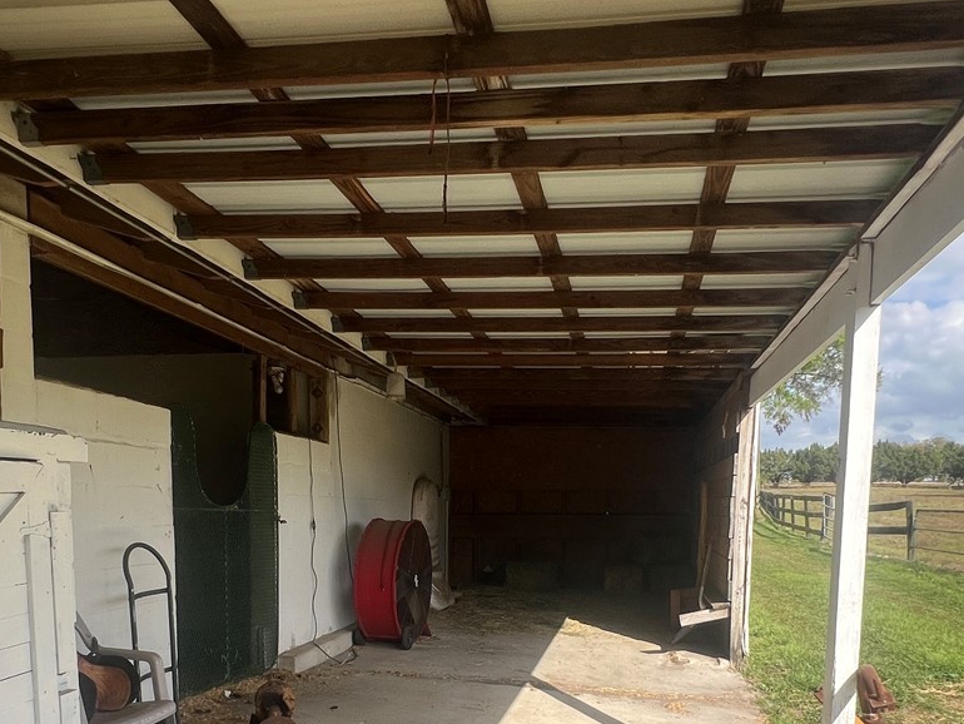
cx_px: 482
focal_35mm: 27
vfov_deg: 48.1
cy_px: 592
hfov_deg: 65.3
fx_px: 752
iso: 32
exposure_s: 1/861
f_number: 1.8
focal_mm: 1.57
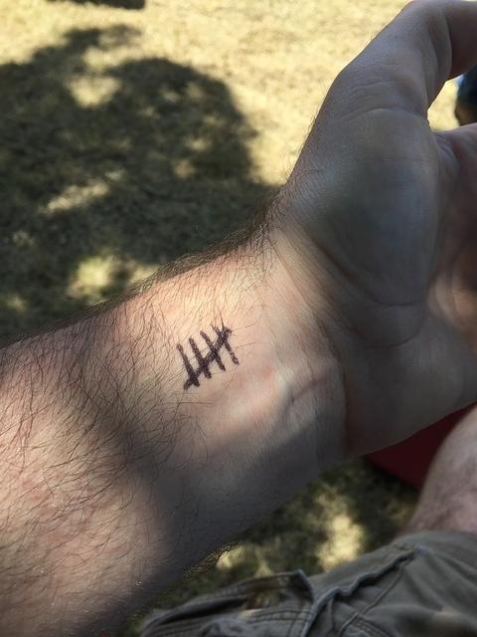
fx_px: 533
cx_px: 238
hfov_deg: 48.2
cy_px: 318
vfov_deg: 61.7
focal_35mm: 29
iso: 32
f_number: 2.2
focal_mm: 4.15
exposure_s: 1/746
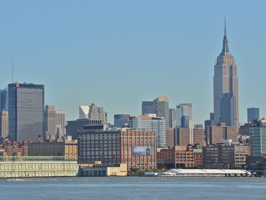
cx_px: 111
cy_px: 90
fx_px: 1206
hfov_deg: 12.6
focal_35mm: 157
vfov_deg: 9.5
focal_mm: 125
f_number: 13
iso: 400
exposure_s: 1/640
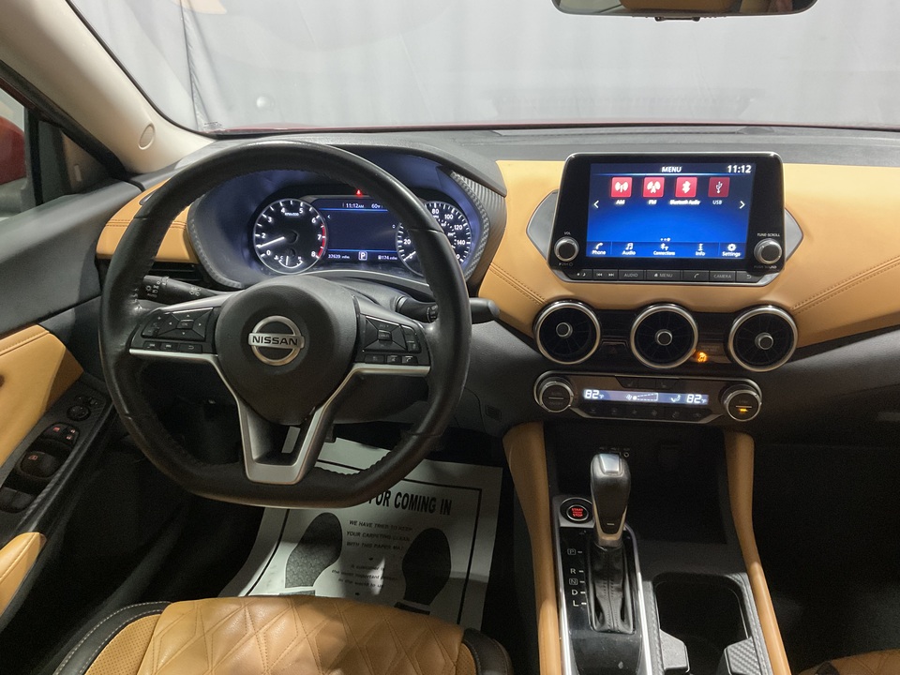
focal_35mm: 29
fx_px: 754
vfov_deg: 48.2
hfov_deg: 61.7
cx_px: 450
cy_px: 338
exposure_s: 1/40
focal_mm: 3
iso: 200
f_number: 1.8
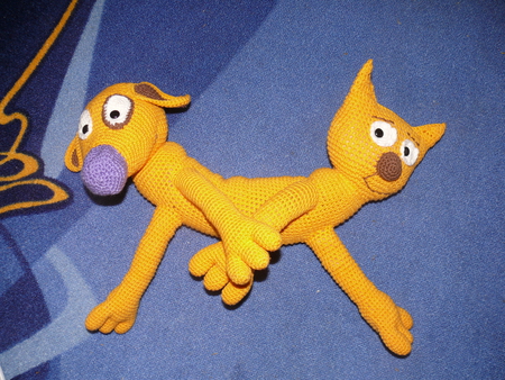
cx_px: 252
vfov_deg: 40.7
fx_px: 511
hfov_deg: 52.6
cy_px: 190
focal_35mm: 35
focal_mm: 7.5
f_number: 2.8
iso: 100
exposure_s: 1/30
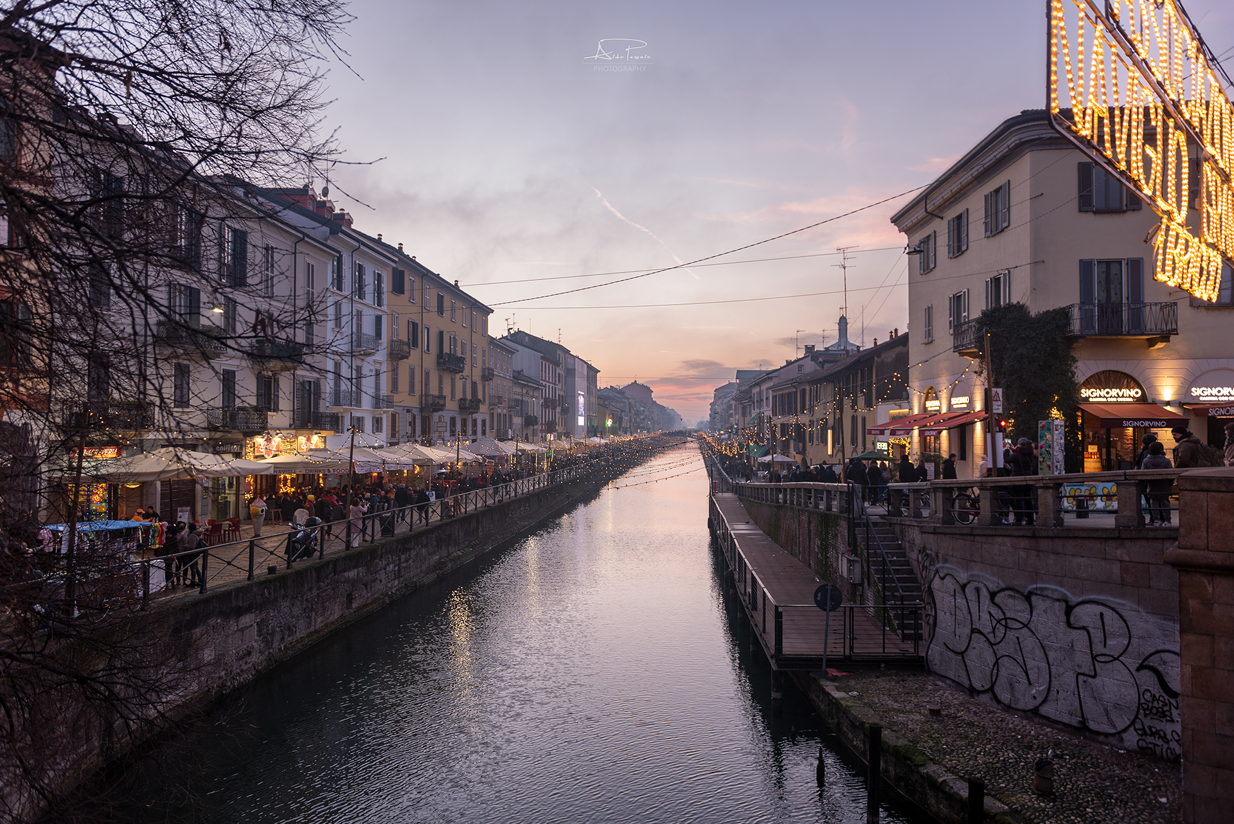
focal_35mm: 24
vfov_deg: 53.2
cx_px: 617
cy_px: 412
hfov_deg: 73.7
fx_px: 823
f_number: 3.5
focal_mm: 24
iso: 160
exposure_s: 1/30
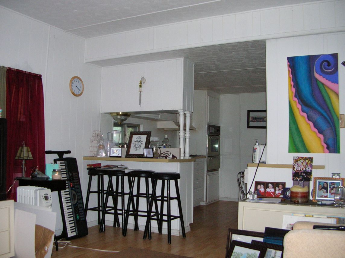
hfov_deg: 52.7
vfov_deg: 40.6
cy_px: 129
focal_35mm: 35
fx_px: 349
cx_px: 172
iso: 137
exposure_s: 1/60.1
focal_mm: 5.8
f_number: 2.8
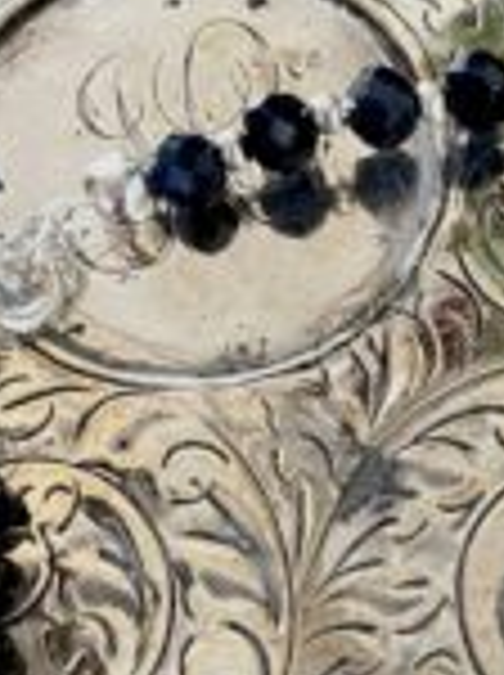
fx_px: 1460
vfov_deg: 24.8
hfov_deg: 18.8
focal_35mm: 75
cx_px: 567
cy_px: 675
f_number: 1.6
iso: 250
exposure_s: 1/60
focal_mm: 4.2
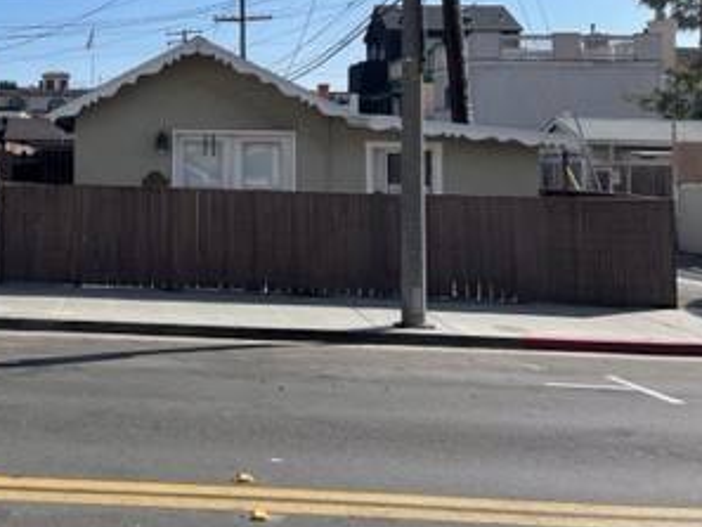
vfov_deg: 25.5
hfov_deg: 31.8
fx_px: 1136
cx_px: 7
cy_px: 80
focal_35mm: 56
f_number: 1.6
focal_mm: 5.1
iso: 32
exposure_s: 1/5128
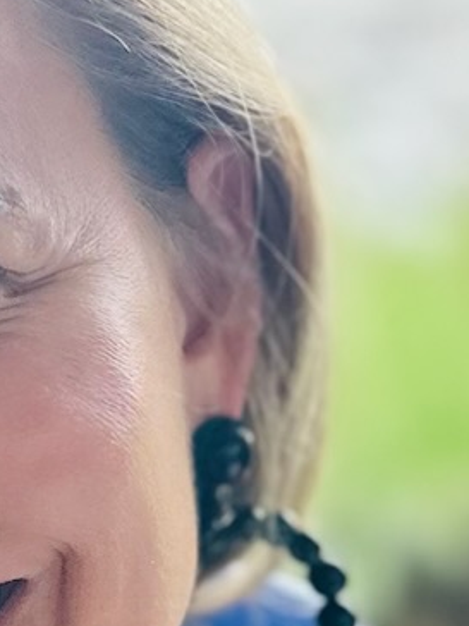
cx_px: -7
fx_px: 2439
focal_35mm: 135
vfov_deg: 14.5
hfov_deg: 10.9
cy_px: 542
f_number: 1.78
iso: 80
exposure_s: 1/318
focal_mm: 6.86
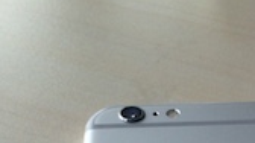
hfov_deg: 18.7
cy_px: 341
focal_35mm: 113
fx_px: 763
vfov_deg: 9.5
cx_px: 225
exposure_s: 1/446
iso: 32
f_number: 2.2
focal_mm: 4.15
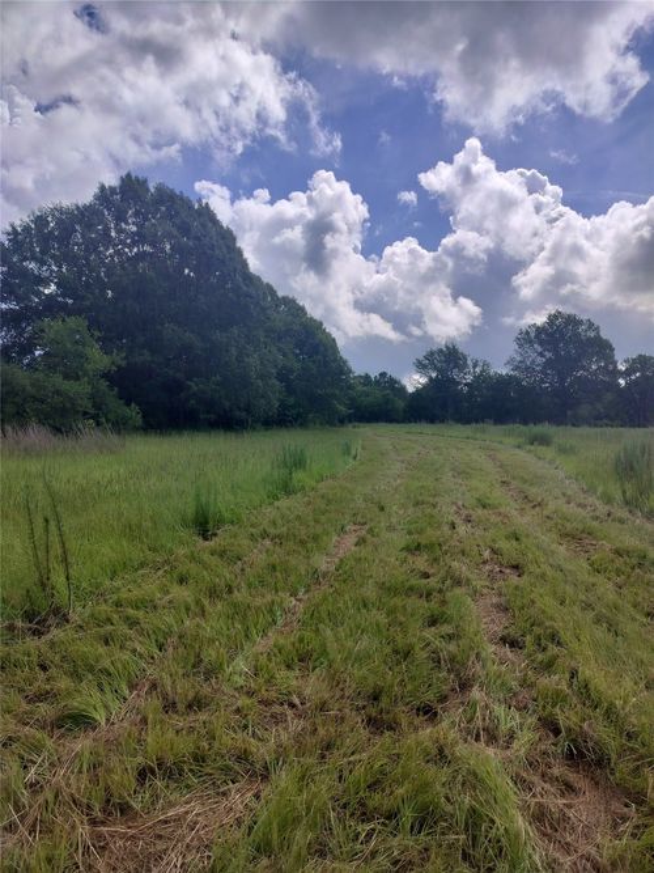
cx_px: 327
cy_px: 436
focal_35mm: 24
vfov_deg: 71.6
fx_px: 605
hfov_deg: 56.8
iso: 50
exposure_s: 1/2035
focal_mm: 5.24
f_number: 1.7
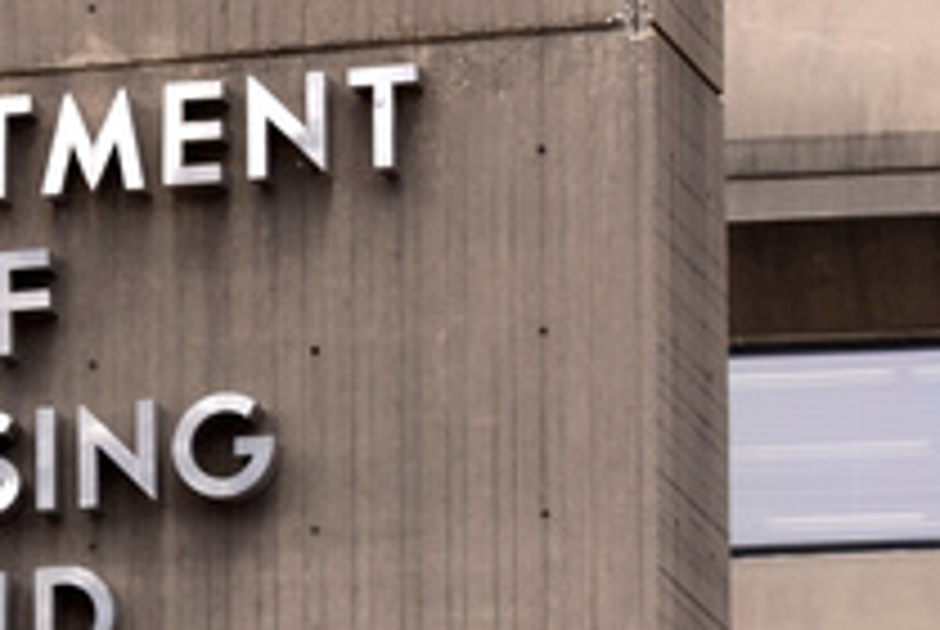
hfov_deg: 3.6
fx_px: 14826
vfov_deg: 2.4
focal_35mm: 567
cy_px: 317
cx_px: -144
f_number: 4
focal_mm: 116
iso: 320
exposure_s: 1/800
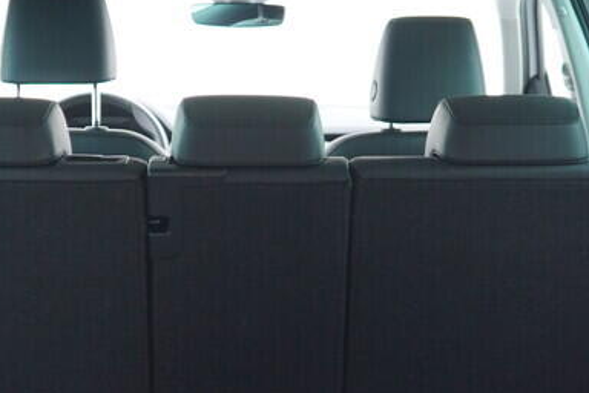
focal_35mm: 96
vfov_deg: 14.0
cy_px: 420
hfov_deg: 21.2
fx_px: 1571
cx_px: 221
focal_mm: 24
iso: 400
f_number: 2.8
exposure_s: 1/40
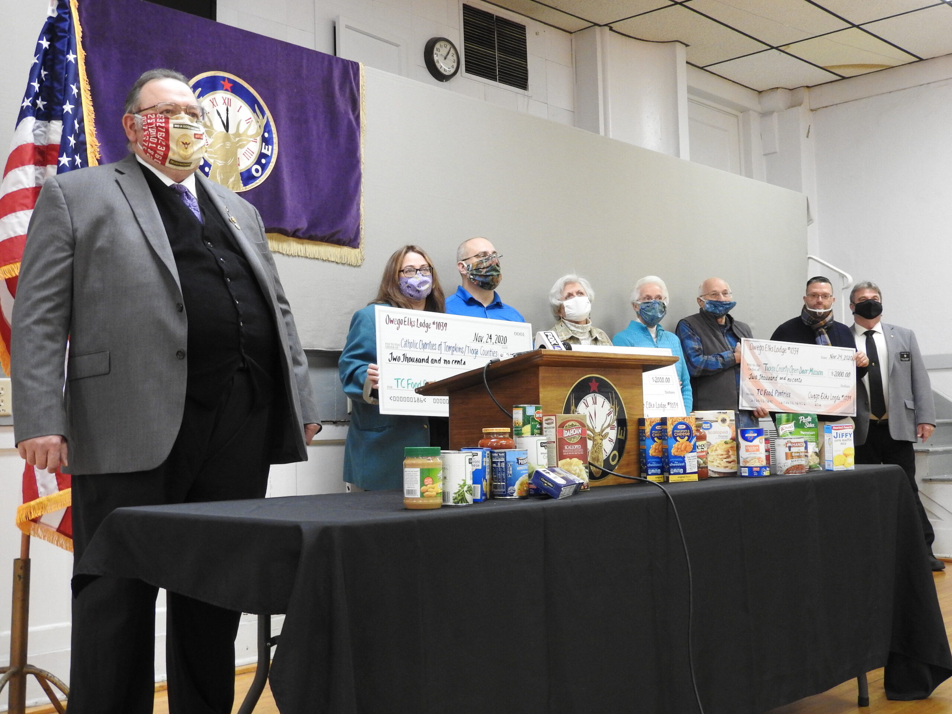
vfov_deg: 36.0
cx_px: 476
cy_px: 357
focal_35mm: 40
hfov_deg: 46.8
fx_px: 1100
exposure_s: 1/25
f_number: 3.8
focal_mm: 7.2
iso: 400
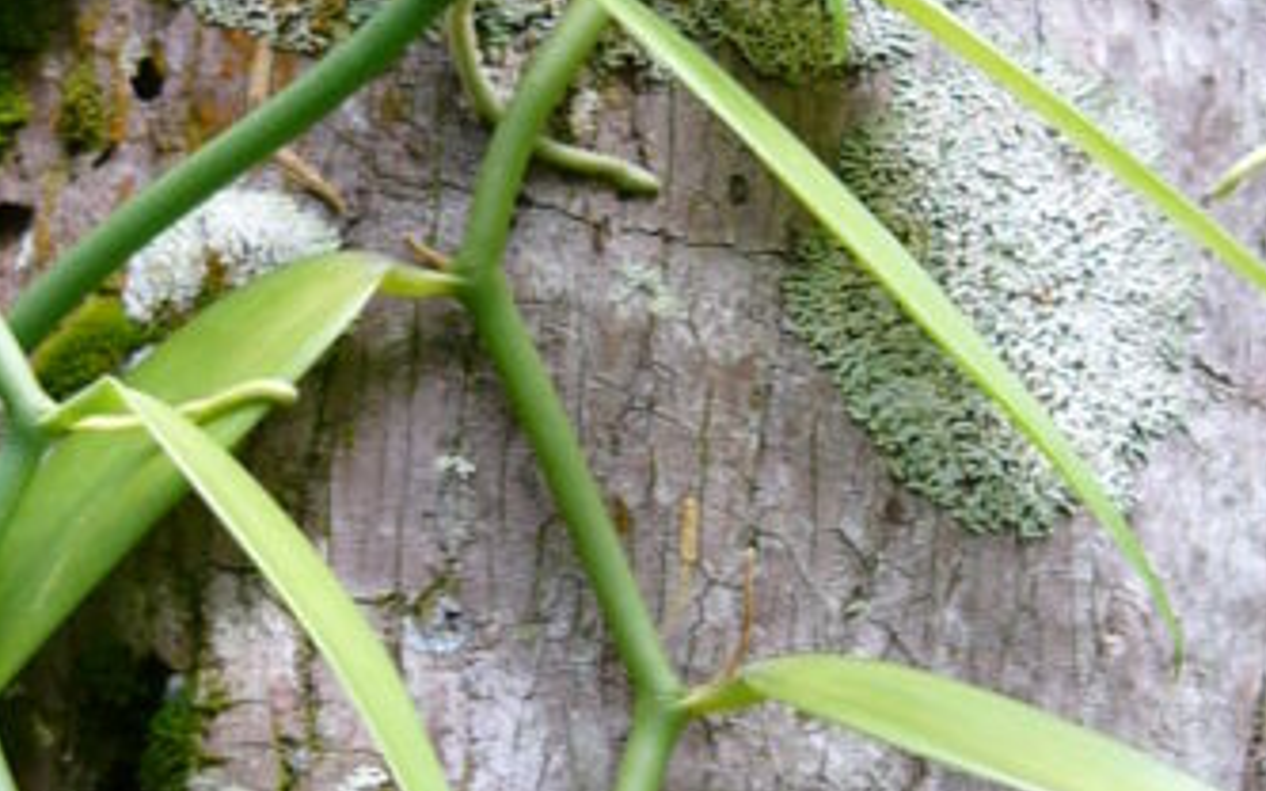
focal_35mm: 254
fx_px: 8762
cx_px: 658
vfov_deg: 5.2
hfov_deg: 8.3
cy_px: 335
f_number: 2.8
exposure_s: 1/60
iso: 75
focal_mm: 13
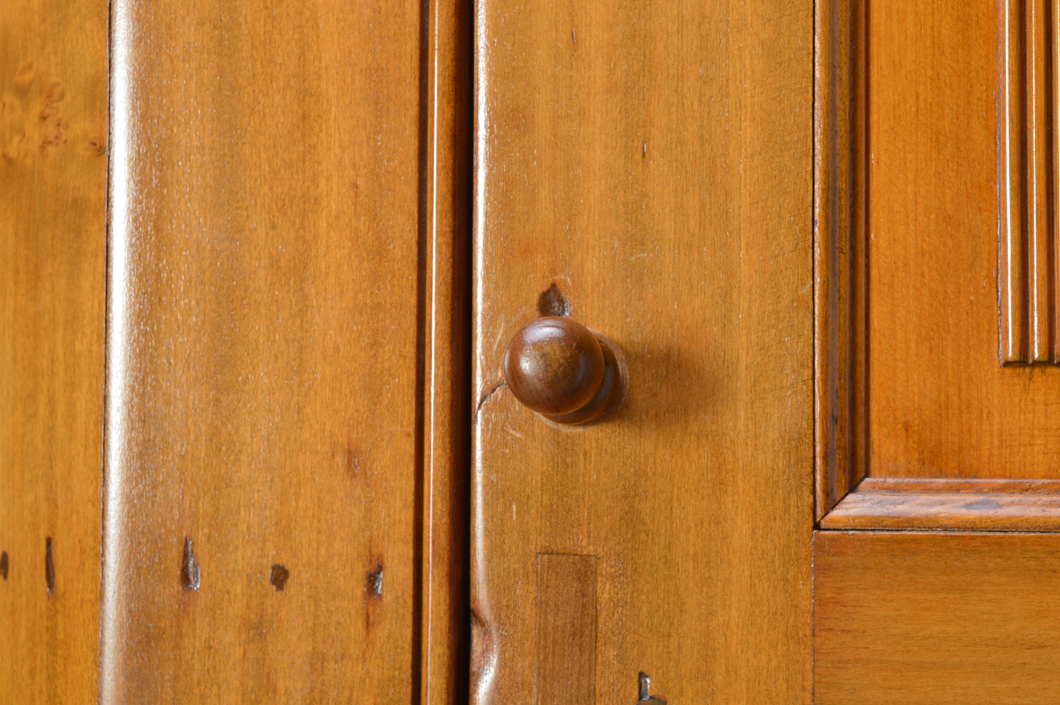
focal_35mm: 82
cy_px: 352
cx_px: 530
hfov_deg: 24.6
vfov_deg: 16.5
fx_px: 2427
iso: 100
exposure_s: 1/160
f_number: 9
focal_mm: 55
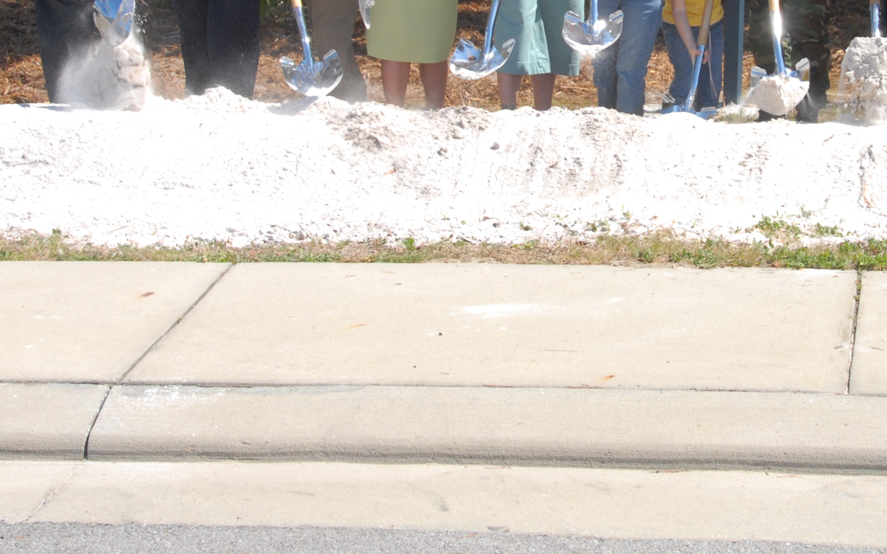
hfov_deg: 23.2
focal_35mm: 89
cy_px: 14
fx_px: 2151
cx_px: 620
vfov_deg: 14.5
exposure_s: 1/250
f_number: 11
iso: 250
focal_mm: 28
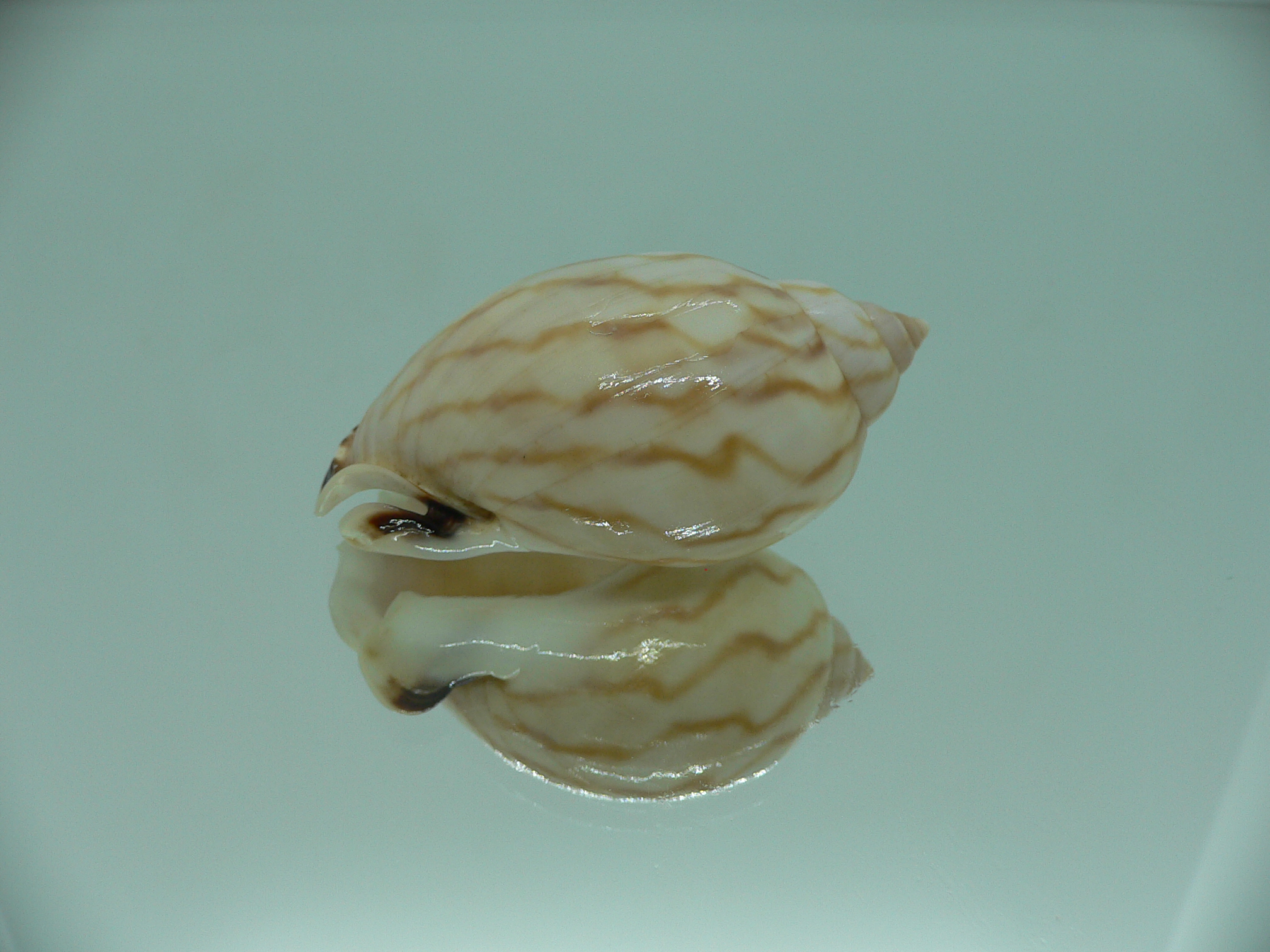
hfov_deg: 52.6
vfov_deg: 40.7
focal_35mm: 35
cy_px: 476
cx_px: 635
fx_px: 1284
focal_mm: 4.6
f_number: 2.8
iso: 80
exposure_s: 1/80
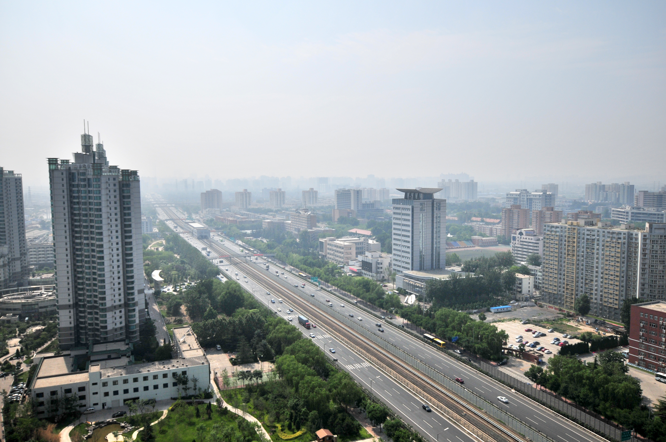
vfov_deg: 43.5
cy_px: 221
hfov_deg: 62.0
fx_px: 554
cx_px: 333
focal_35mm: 30
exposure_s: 1/1600
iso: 200
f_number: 8
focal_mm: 20
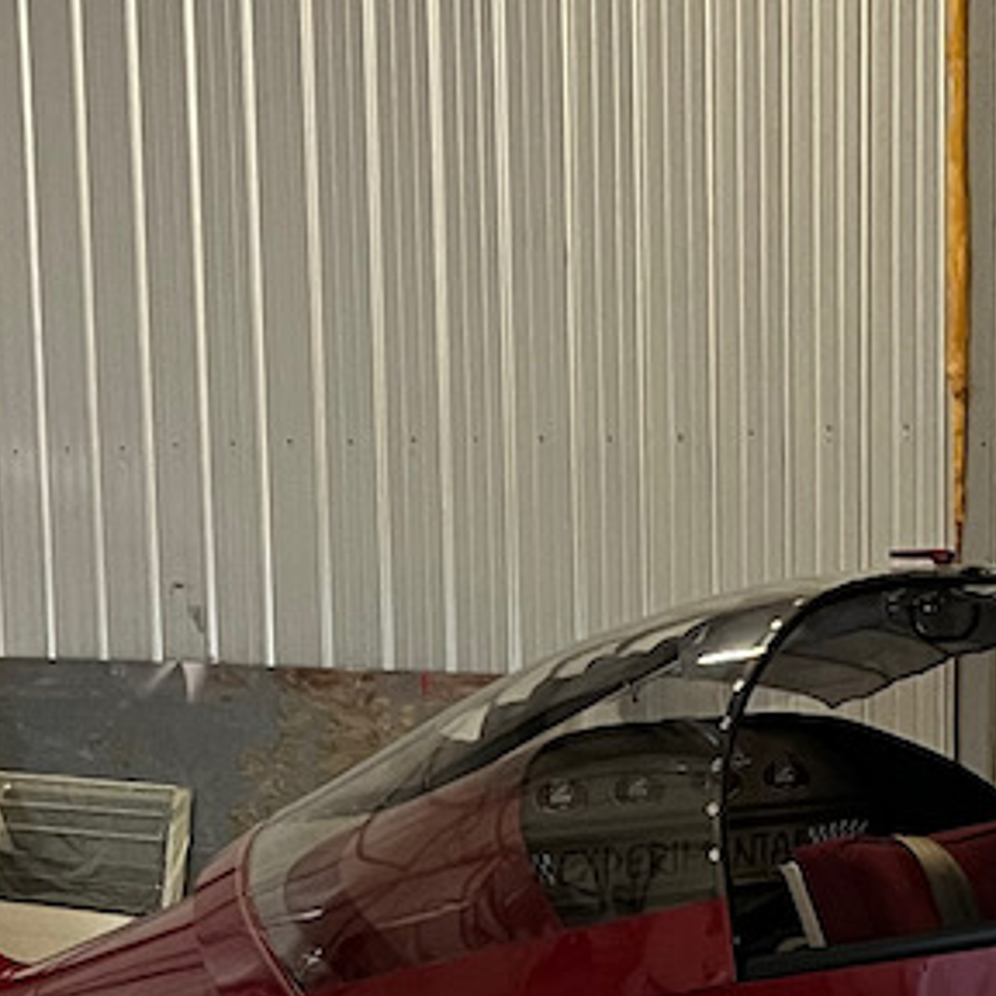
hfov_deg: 17.0
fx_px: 3320
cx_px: 702
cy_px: 1138
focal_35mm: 102
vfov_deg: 16.5
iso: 400
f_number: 1.6
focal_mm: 5.1
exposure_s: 1/60
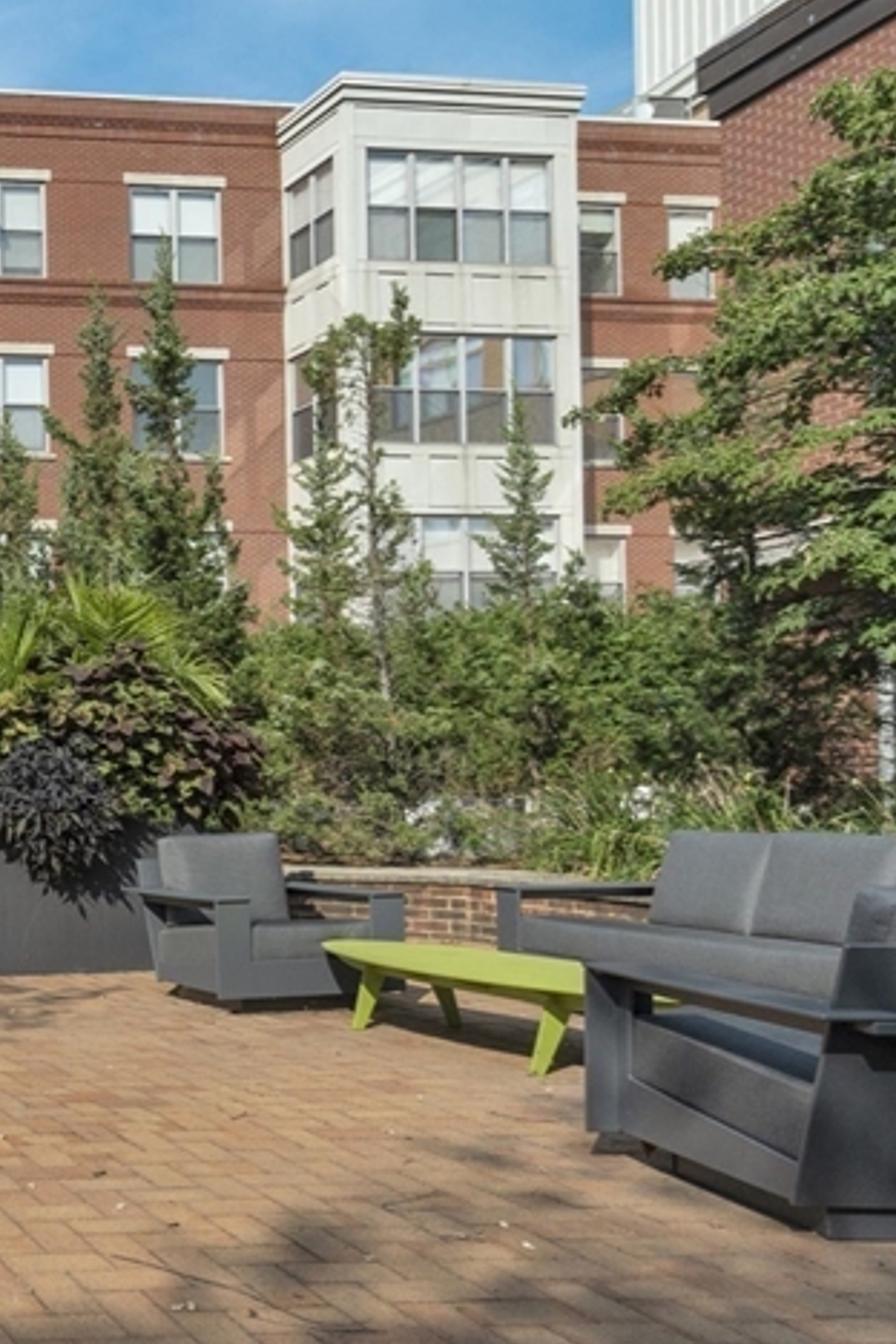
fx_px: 1307
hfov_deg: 27.7
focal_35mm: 35
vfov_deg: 54.1
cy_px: 803
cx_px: -402
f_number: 11
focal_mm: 16
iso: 500
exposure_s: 1/320
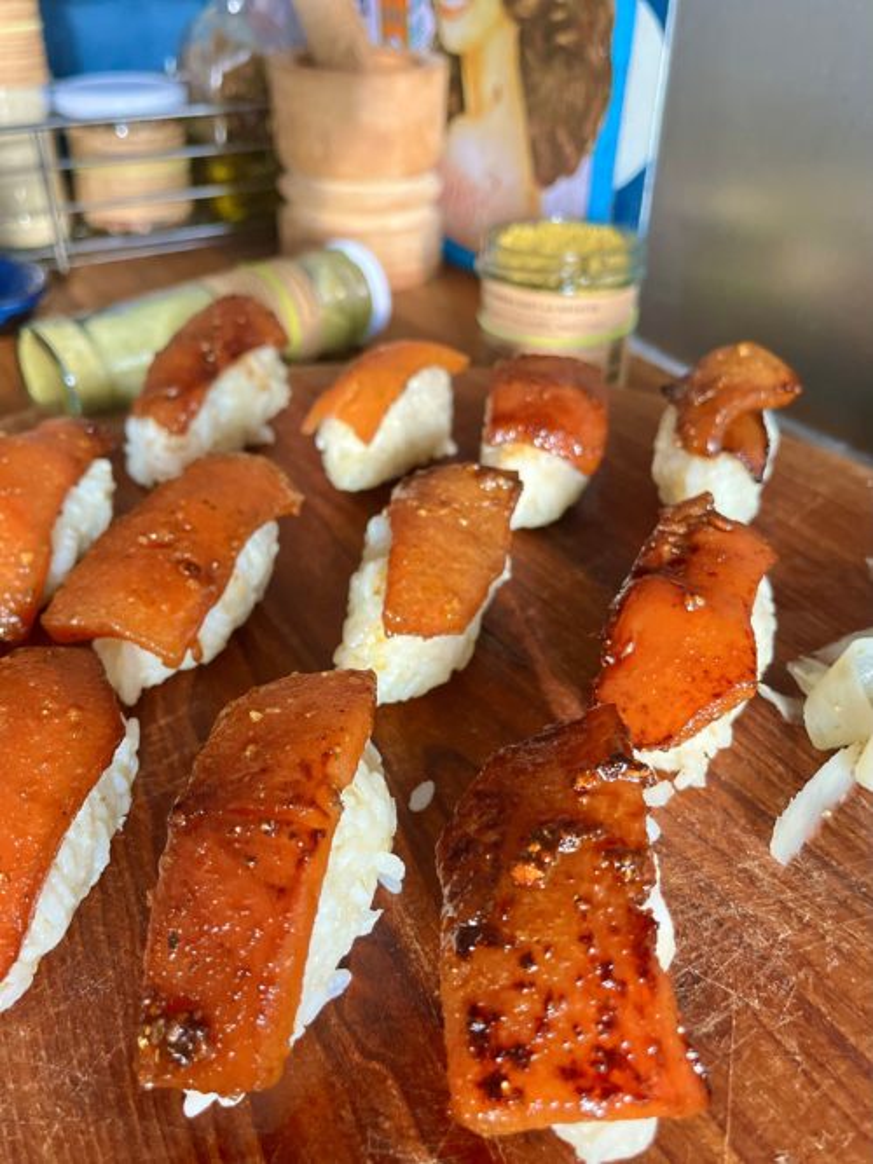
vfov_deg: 67.3
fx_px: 875
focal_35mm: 26
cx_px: 436
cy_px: 582
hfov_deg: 53.0
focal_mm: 5.1
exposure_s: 1/54
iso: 400
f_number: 1.6
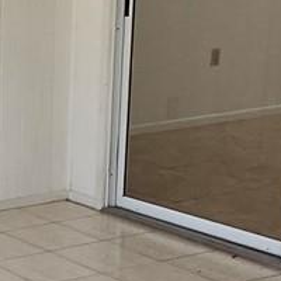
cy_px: 142
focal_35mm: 92
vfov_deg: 18.9
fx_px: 845
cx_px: -339
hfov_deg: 14.4
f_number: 2.2
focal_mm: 1.7
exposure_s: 1/60
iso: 40
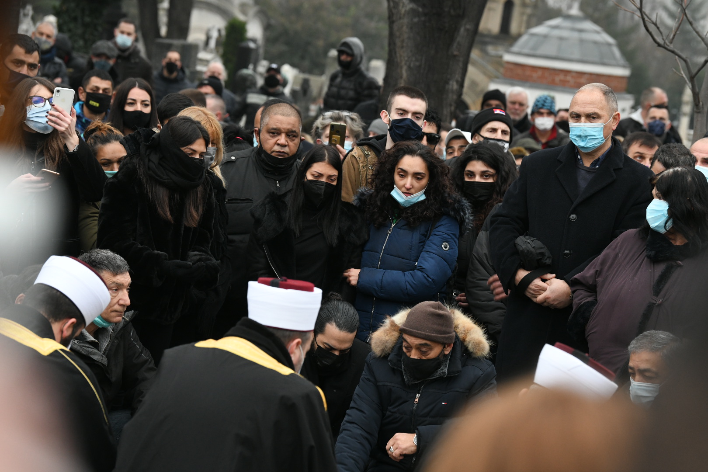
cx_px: 354
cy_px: 236
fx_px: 2556
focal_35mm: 130
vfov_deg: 10.5
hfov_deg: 15.8
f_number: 5.6
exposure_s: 1/200
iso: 2000
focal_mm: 130
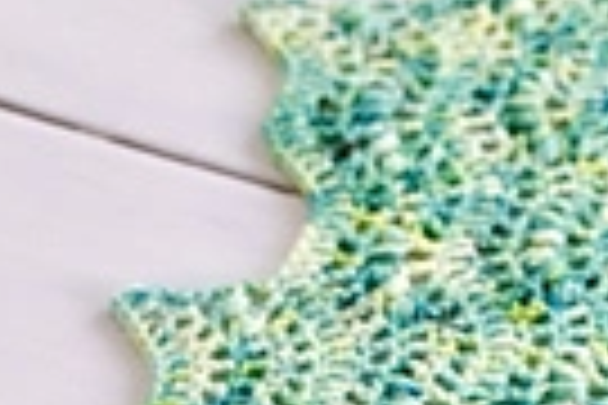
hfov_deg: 11.7
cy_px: 866
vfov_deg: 7.5
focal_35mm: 175
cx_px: 315
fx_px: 2955
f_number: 4
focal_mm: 24.7
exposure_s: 1/60
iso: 500
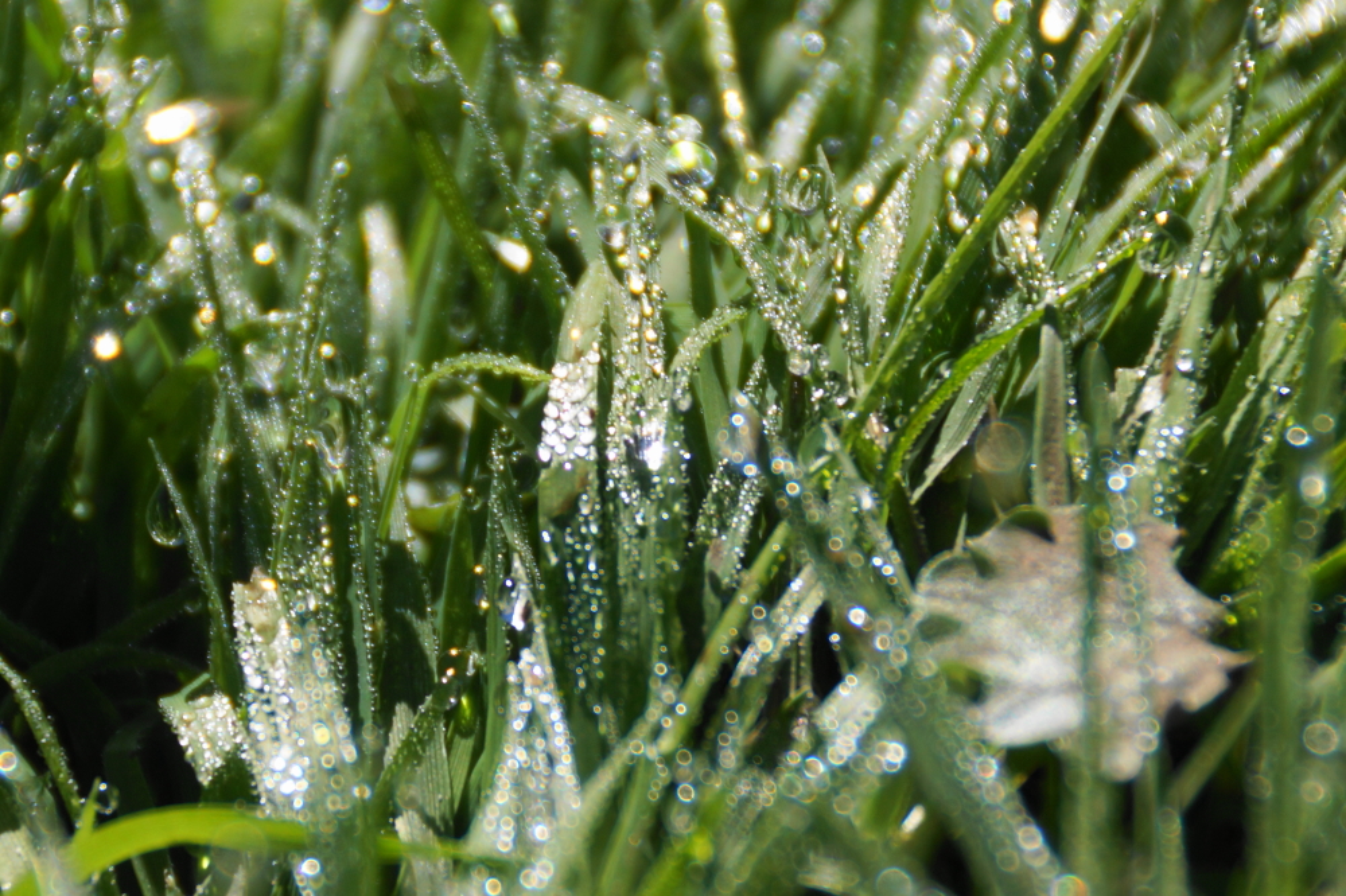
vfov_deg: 4.0
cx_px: 673
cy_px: 448
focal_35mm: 345
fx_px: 12894
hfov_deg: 6.0
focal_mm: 230
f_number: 6.3
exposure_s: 1/400
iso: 125
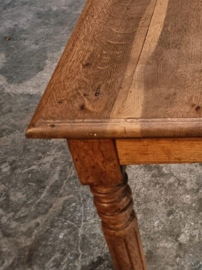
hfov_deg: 19.9
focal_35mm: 67
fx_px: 522
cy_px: 26
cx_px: 273
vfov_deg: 27.9
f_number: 1.8
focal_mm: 6.7
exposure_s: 1/24
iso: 640
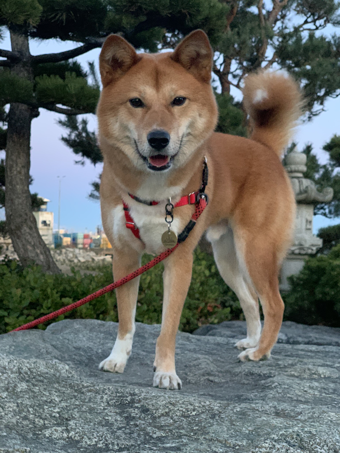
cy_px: 226
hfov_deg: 28.0
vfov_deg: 36.8
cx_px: 170
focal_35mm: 52
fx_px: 681
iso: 160
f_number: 2.4
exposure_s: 1/60
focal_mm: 6
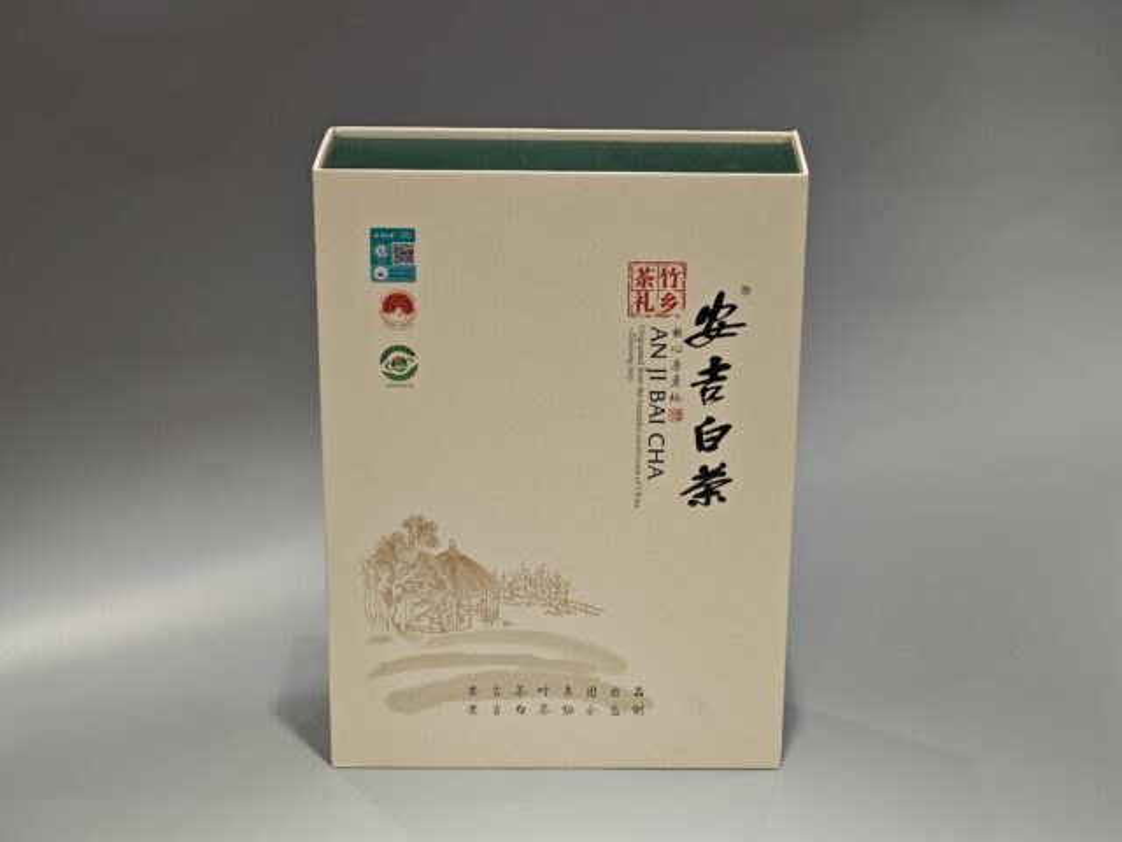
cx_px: 561
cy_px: 421
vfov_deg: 19.6
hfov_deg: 26.0
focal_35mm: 75
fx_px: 2431
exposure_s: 1/100
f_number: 2
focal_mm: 10.1
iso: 160
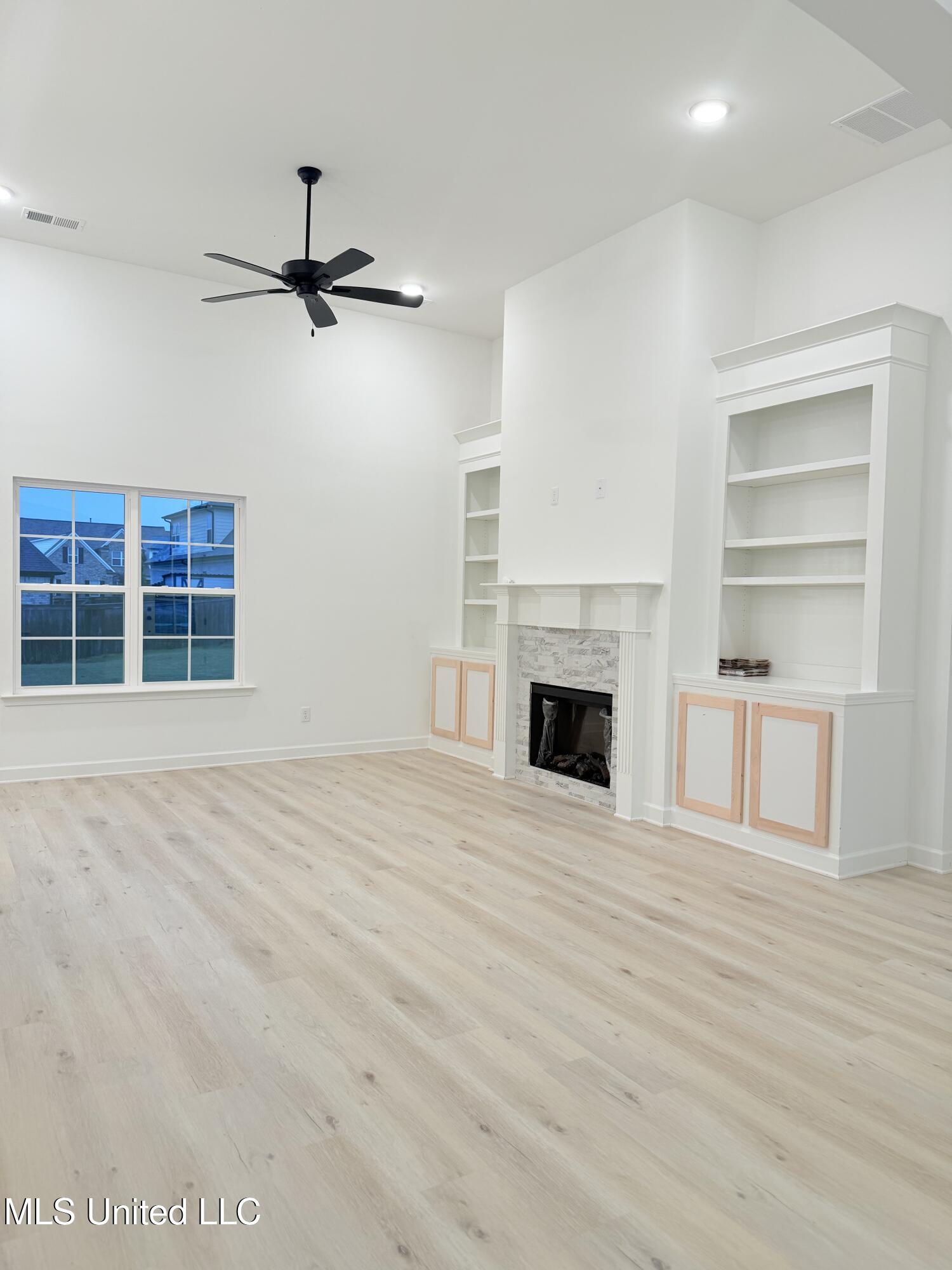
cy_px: 635
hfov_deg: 56.8
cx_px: 476
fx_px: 880
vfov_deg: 71.6
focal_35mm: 24
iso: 125
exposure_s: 1/120
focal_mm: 6.76
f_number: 1.78
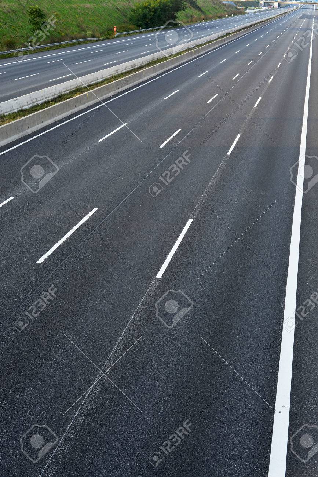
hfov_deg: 27.0
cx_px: 159
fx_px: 662
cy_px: 238
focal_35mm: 50
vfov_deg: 39.6
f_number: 8
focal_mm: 50
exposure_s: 1/60
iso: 160
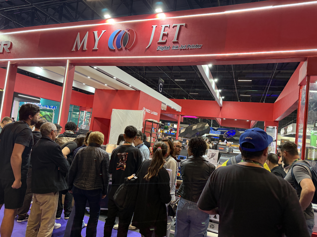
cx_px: 158
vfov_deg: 56.8
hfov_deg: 71.6
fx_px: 220
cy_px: 118
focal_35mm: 24
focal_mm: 6.76
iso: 200
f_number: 1.78
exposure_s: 1/60
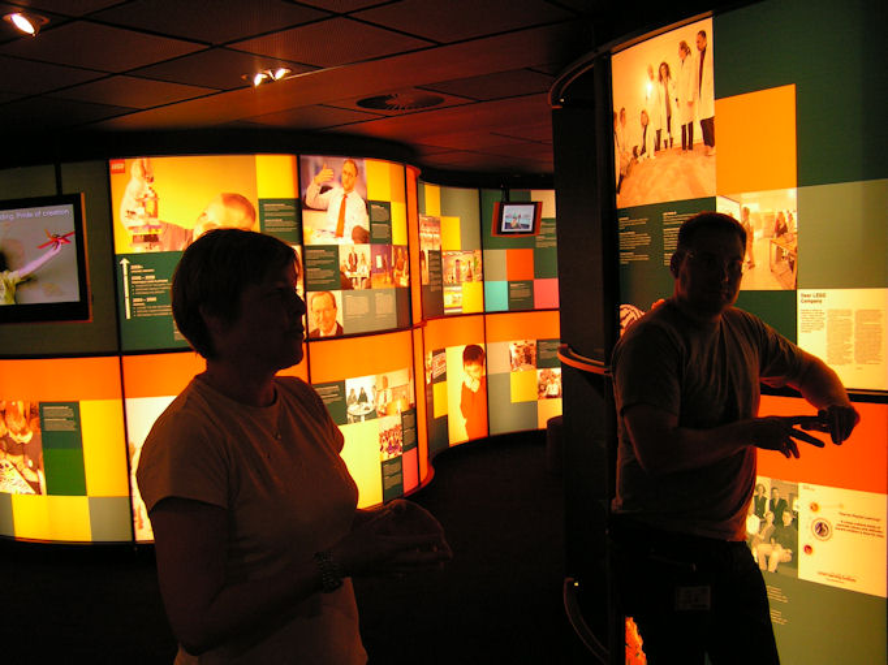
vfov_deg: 37.7
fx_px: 974
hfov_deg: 49.0
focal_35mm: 38
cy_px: 332
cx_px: 444
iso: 80
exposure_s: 1/40
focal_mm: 6.3
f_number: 2.8
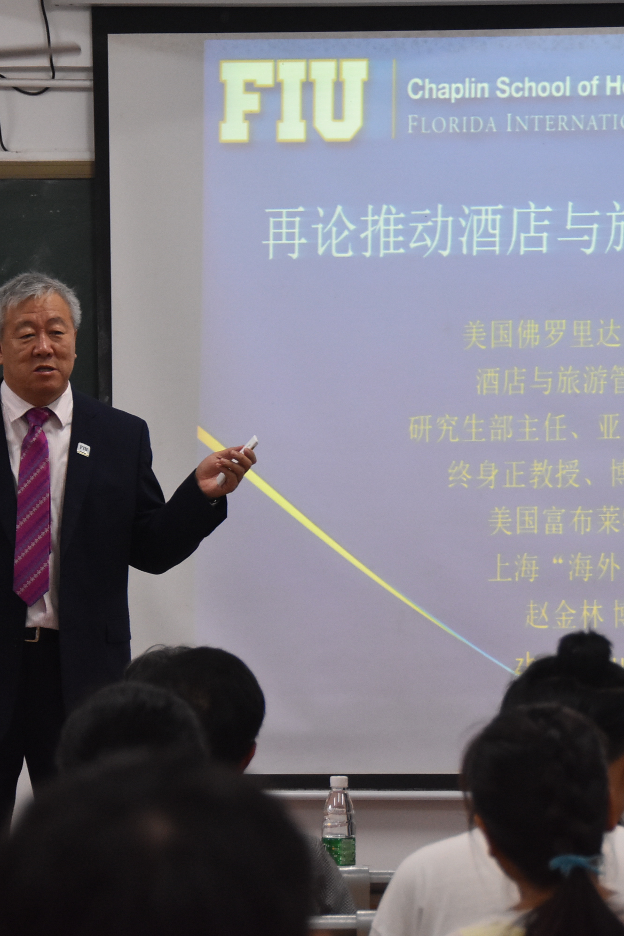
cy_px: 468
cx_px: 229
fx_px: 4810
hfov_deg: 7.4
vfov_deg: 11.1
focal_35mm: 185
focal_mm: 82
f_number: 5
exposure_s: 1/60
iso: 1800
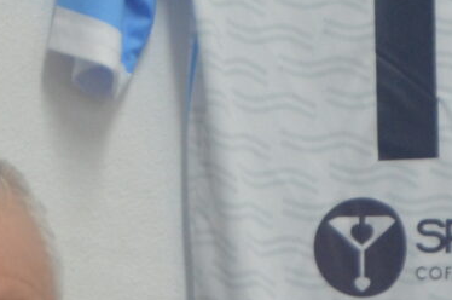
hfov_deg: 6.9
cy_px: 663
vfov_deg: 4.5
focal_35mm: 297
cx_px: 60
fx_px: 3728
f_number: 4
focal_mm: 29
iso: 560
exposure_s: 1/60
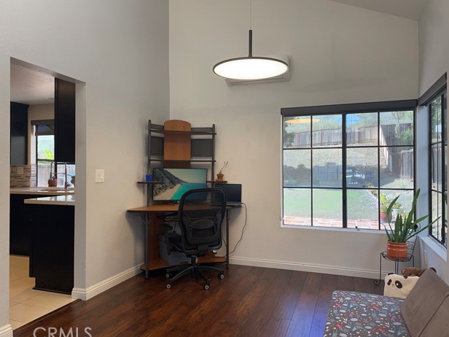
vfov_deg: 51.4
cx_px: 216
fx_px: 350
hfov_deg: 65.3
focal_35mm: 27
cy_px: 169
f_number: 1.6
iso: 40
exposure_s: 1/120
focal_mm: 4.2
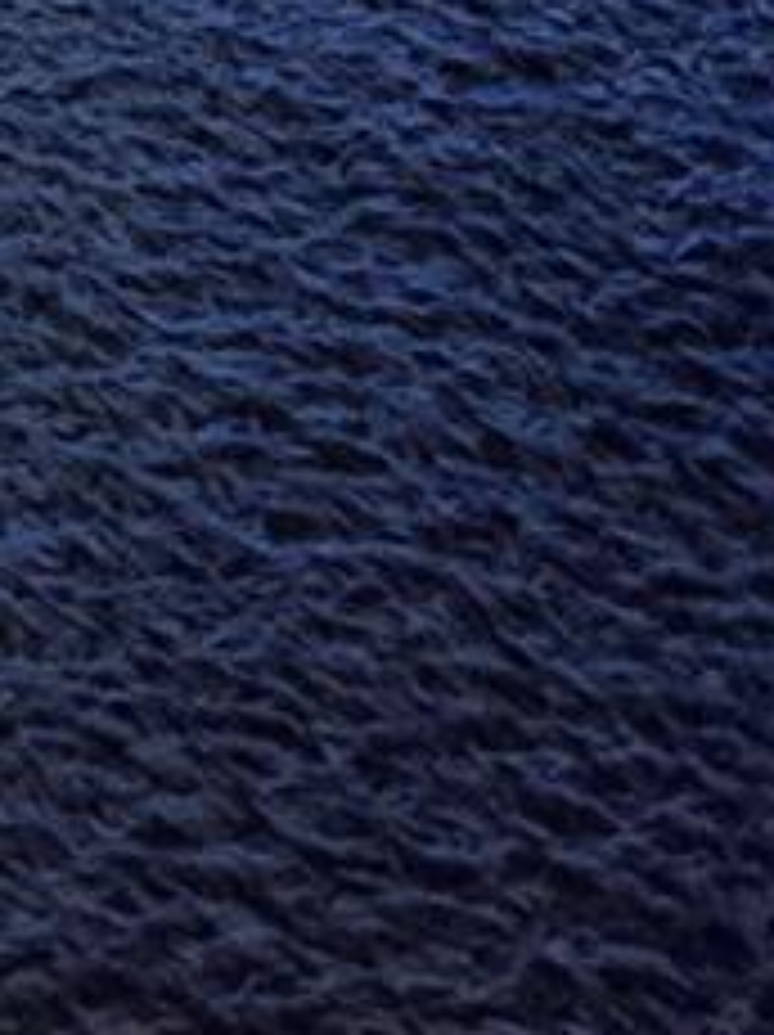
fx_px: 2599
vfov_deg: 11.3
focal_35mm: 87
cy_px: -2133
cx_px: -158
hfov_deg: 16.3
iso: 1000
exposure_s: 1/60.2
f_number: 2.2
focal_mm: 2.2
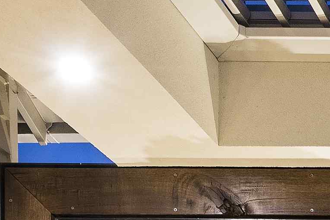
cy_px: 613
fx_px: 1008
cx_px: 669
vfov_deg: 10.0
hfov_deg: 15.0
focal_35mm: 110
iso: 400
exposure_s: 20
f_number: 11
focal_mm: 14
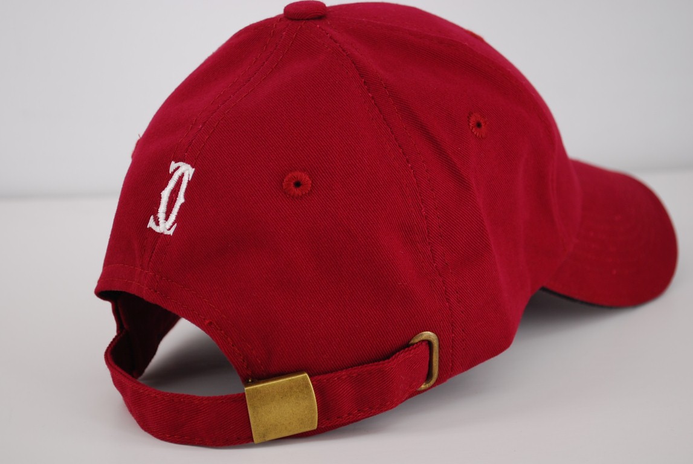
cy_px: 232
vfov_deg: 17.5
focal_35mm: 78
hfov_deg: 26.0
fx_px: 1503
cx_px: 346
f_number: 5.6
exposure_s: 1/25
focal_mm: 52
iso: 100
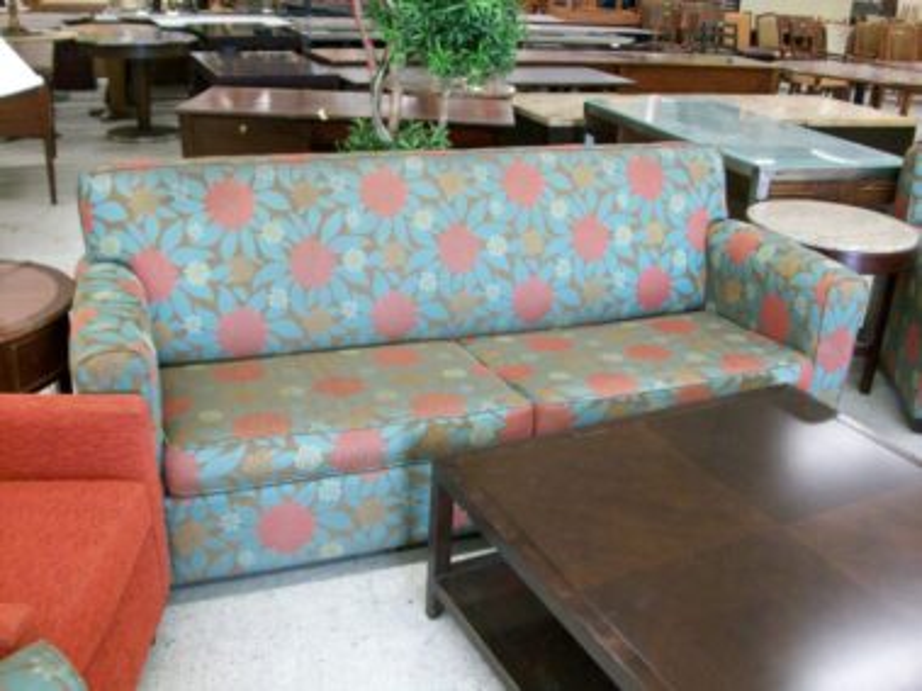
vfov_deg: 41.8
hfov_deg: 54.0
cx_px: 461
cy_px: 346
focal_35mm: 34
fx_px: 905
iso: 160
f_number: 2.8
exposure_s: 1/15.4
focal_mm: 5.7
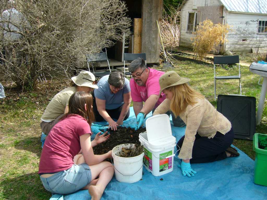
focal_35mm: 35
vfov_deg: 40.7
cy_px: 100
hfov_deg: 52.6
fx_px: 270
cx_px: 134
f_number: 5.6
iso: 100
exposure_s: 1/200
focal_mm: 5.8
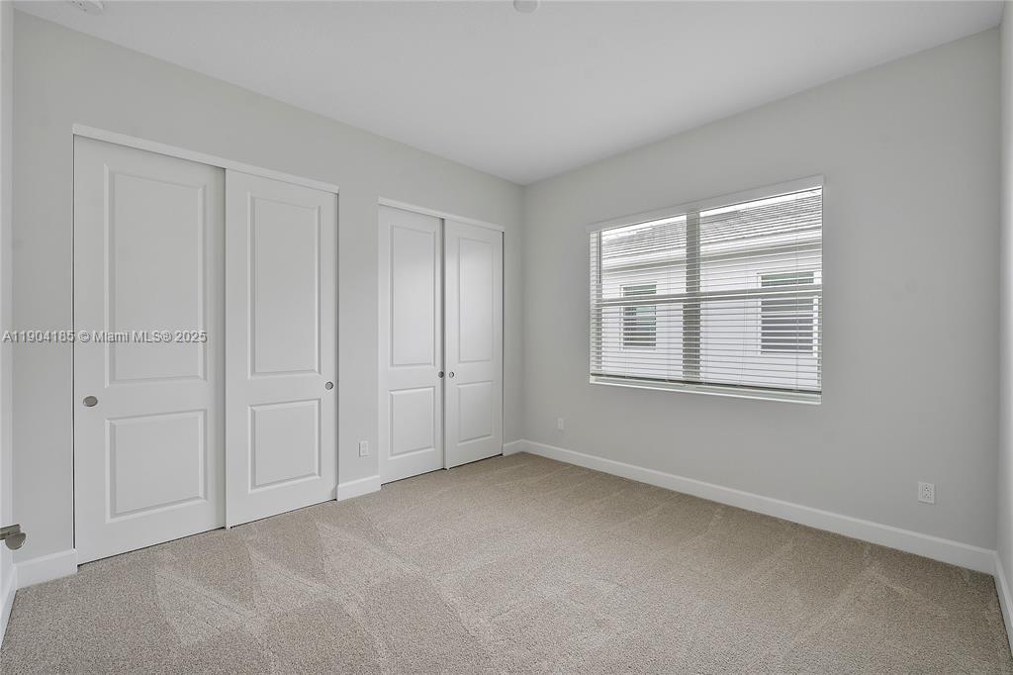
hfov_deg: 97.6
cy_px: 338
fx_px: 443
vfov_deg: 74.6
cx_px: 506
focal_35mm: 16
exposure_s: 1/8
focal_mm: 10.5
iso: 160
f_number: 11
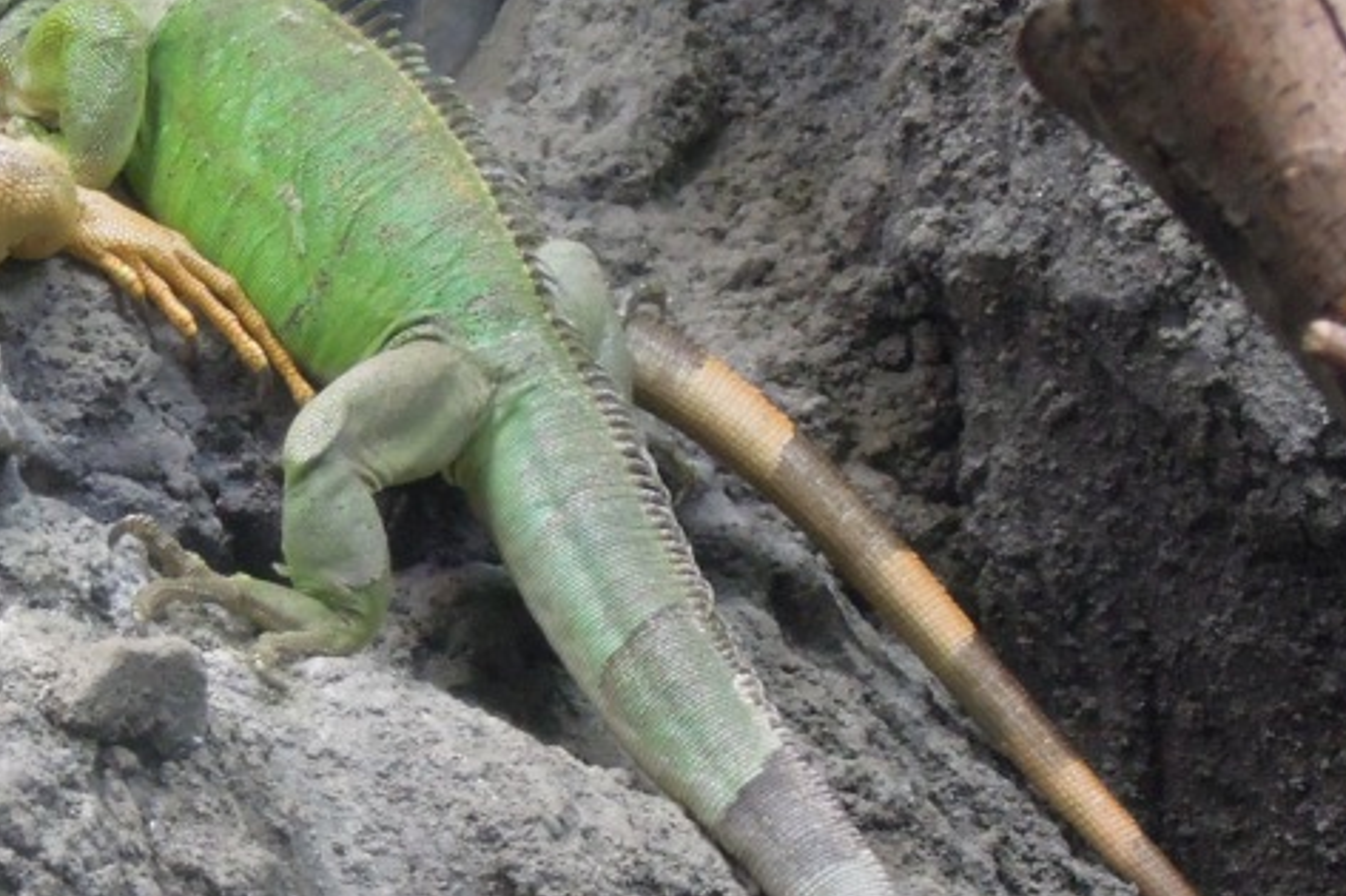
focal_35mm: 187
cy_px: 688
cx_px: 262
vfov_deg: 7.3
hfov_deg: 11.0
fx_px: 6989
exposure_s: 1/15
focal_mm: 15.2
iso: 800
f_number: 5
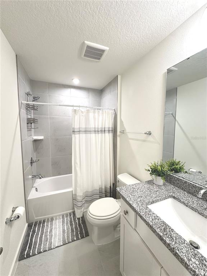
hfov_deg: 85.7
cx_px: 104
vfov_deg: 102.1
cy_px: 138
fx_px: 112
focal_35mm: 14
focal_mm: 2.22
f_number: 2.2
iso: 200
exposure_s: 1/120
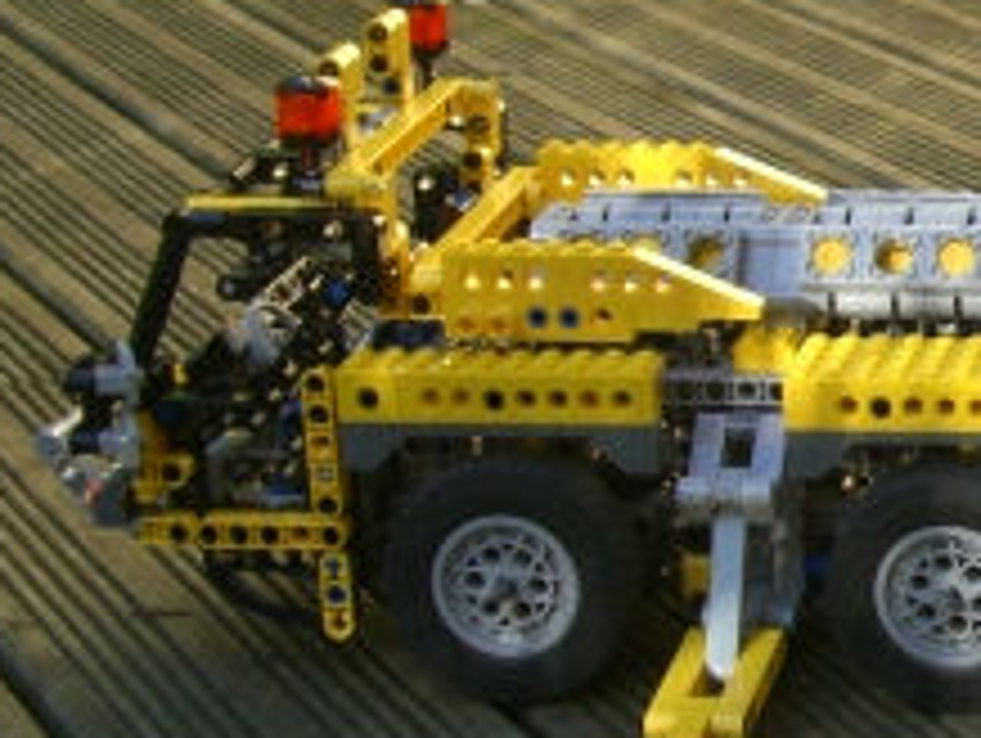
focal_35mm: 135
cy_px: 400
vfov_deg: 11.0
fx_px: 3830
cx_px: 1310
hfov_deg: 14.0
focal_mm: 9.6
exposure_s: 1/250
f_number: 3.1
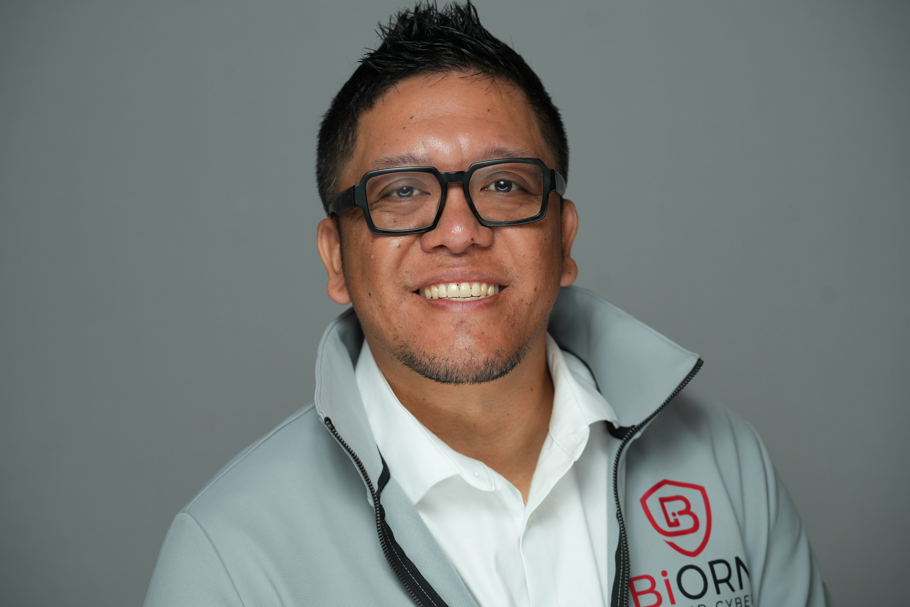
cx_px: 455
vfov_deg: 12.6
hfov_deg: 18.9
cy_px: 304
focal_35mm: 108
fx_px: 2737
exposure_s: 1/100
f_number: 4.5
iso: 640
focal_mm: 108.3
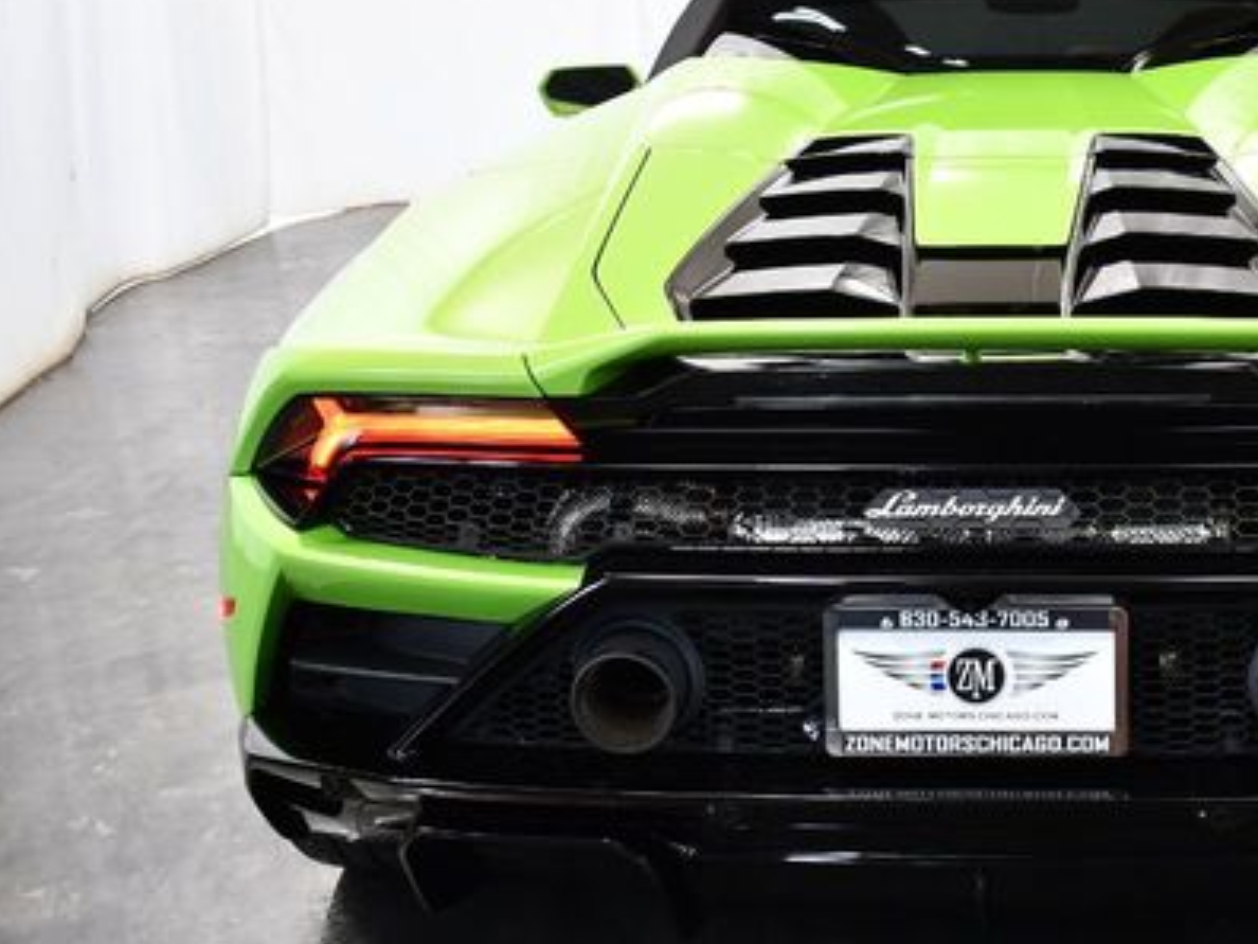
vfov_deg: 26.1
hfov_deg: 33.4
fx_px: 2035
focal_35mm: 56
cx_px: 1007
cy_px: 405
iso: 1000
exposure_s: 1/125
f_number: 3.5
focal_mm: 18
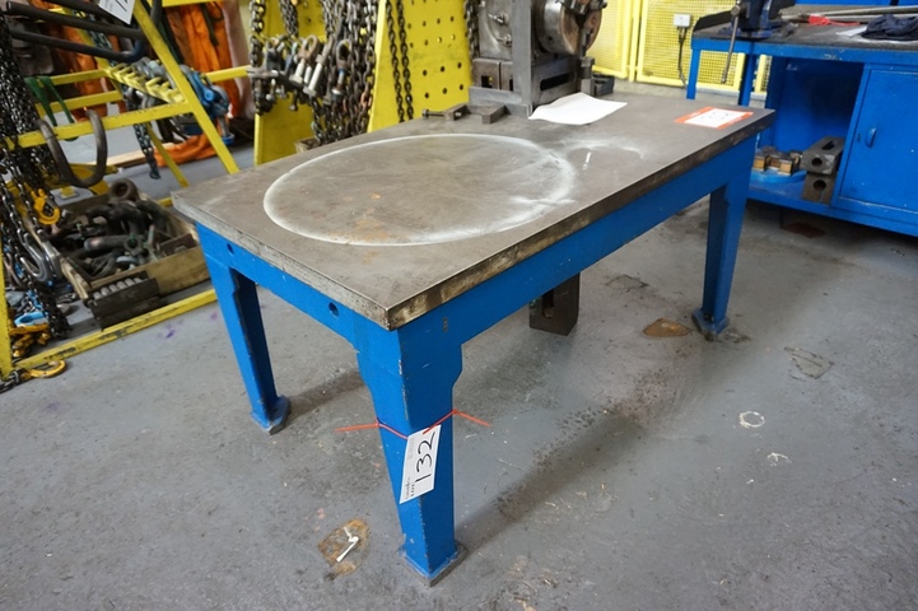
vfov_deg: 53.1
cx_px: 459
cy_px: 306
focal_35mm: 24
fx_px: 612
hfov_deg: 73.8
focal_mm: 16
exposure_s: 1/160
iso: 2500
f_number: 3.5
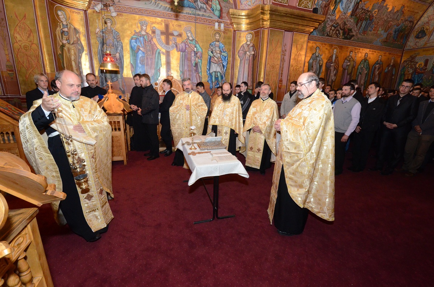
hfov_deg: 100.5
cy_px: 144
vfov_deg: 77.0
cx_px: 217
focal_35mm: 15
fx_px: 180
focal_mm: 10
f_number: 10
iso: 100
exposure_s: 1/60
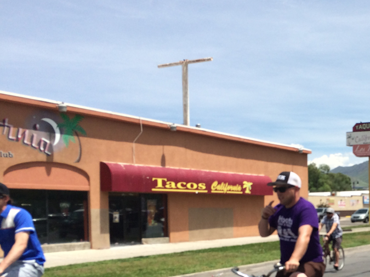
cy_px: 230
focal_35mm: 55
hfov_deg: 32.8
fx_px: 588
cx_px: 348
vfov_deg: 26.0
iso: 32
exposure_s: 1/2564
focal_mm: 4.15
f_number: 2.2
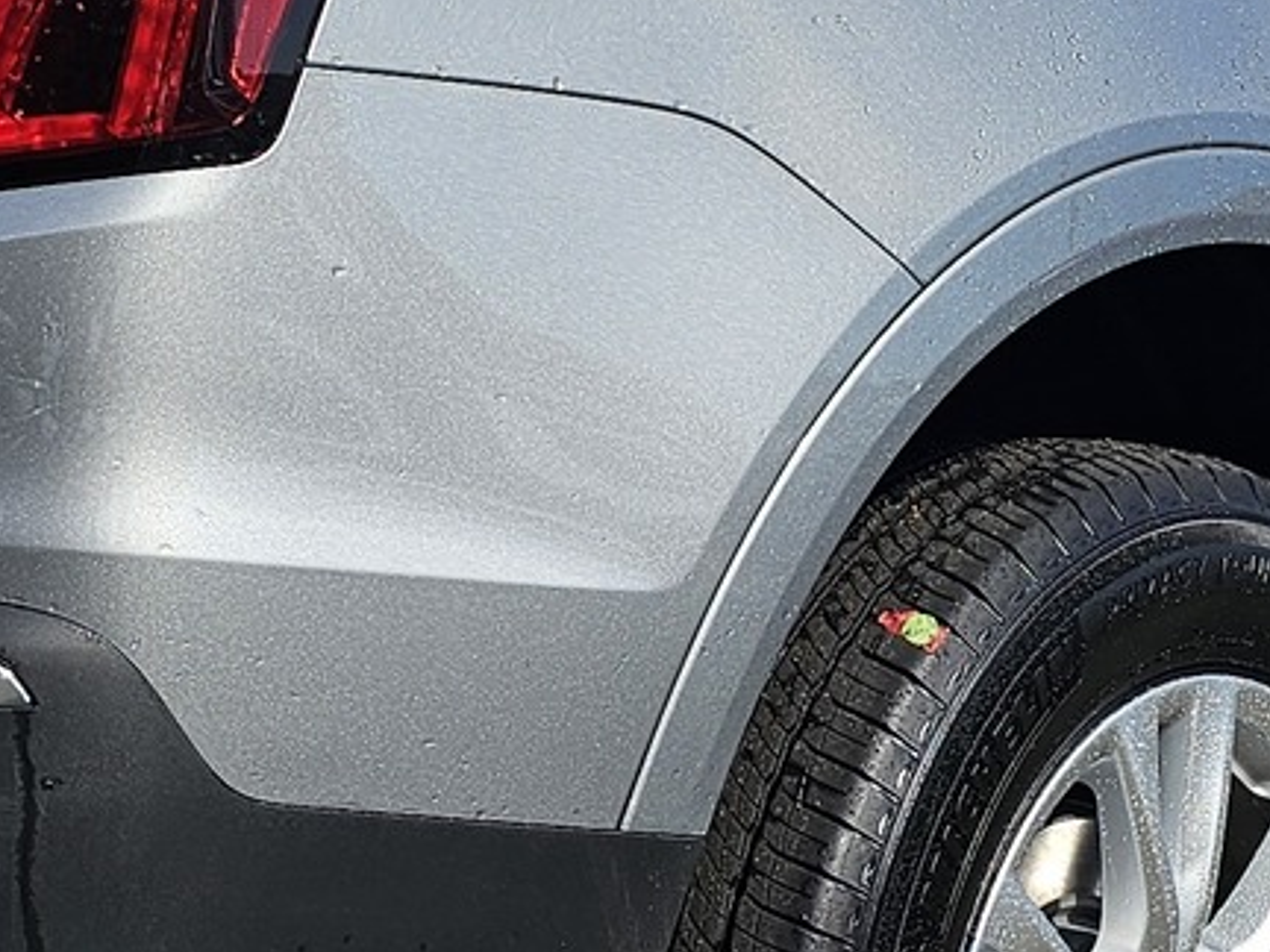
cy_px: 485
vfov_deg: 13.6
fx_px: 3999
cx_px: 553
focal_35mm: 109
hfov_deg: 18.0
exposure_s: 1/818
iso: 10
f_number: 1.7
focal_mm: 6.3
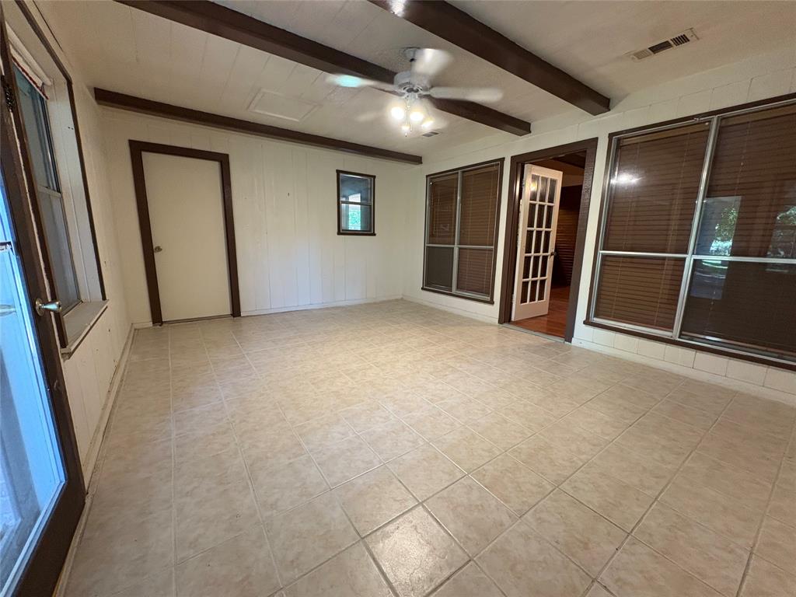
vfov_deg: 85.7
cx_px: 398
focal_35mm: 14
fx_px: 322
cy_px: 298
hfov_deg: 102.1
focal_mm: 2.22
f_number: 2.2
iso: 320
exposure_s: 1/60
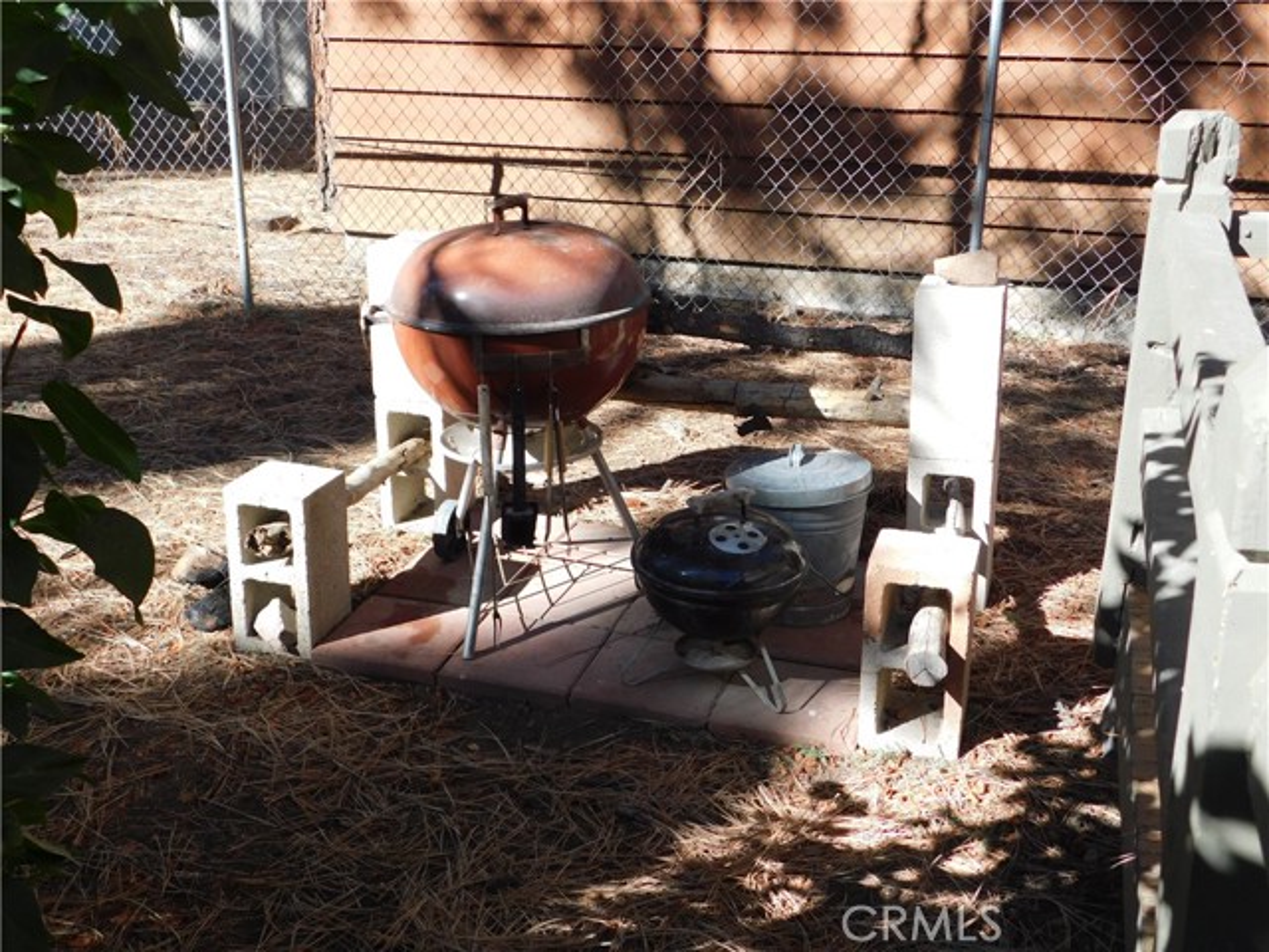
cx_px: 634
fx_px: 1320
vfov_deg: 39.7
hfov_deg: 51.4
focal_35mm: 36
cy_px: 476
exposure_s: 1/320
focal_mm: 6.3
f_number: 3.5
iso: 125
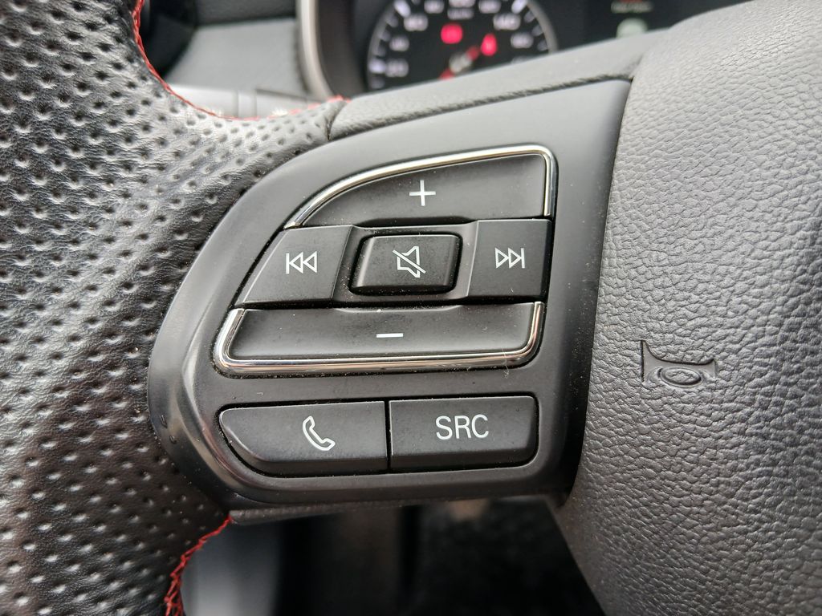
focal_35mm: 26
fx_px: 617
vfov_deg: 53.1
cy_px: 308
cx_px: 411
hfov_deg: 67.3
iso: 100
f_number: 1.8
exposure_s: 1/50
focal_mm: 3.98
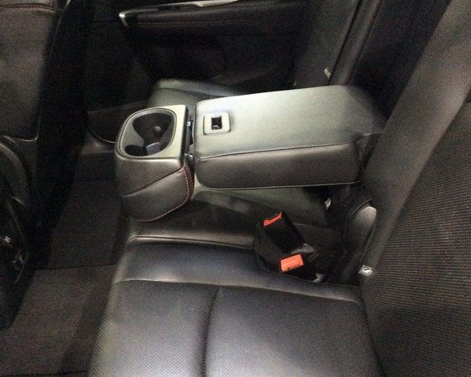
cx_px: 245
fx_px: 474
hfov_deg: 52.8
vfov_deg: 43.4
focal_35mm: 34
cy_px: 186
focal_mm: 3.3
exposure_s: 1/15
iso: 640
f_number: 2.4
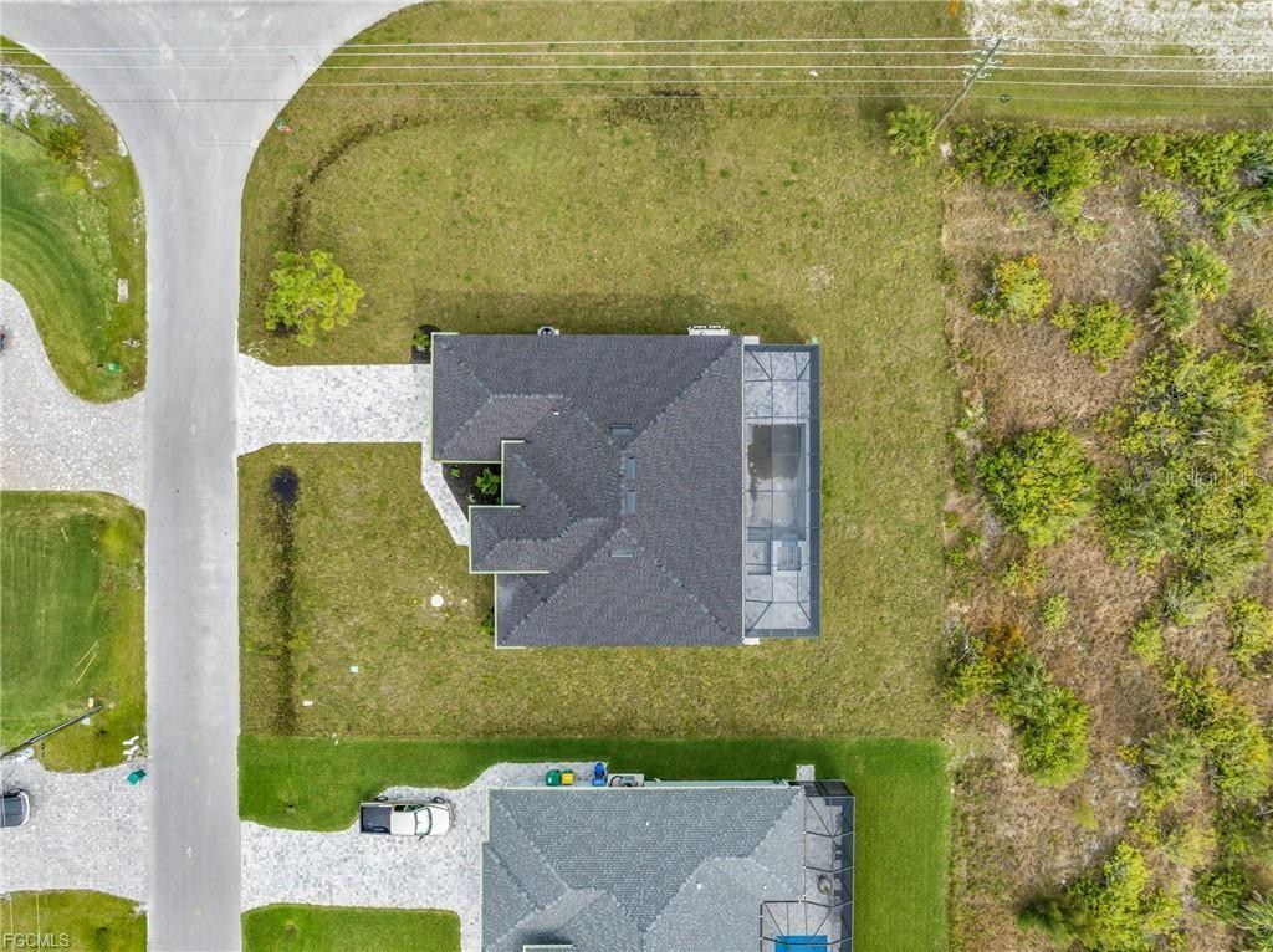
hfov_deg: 71.6
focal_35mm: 24
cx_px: 636
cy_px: 476
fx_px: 882
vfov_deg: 56.7
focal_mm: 12.29
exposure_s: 1/25
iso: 100
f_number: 4
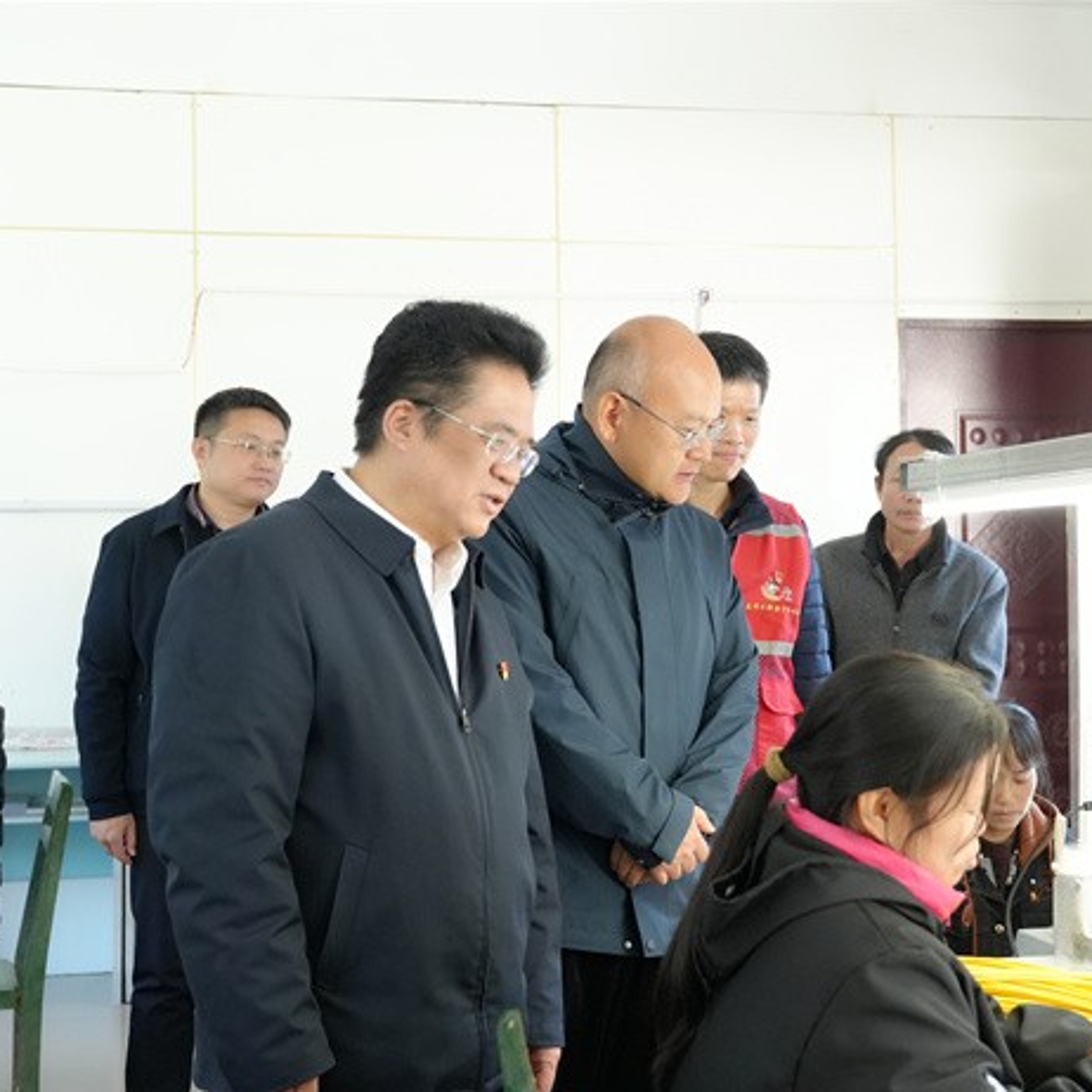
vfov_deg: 31.6
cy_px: 548
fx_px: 1927
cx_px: 662
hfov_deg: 31.5
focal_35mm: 54
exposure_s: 1/250
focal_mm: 28
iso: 2500
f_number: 4
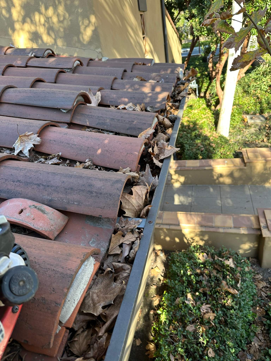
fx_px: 251
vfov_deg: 71.6
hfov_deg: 56.8
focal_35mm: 24
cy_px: 180
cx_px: 136
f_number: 1.78
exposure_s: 1/323
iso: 80
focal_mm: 6.86
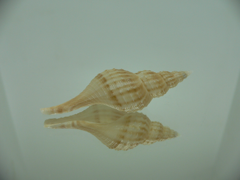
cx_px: 120
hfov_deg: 52.6
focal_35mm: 35
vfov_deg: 40.7
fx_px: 243
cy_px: 90
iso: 100
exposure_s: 1/60
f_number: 2.8
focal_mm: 4.6
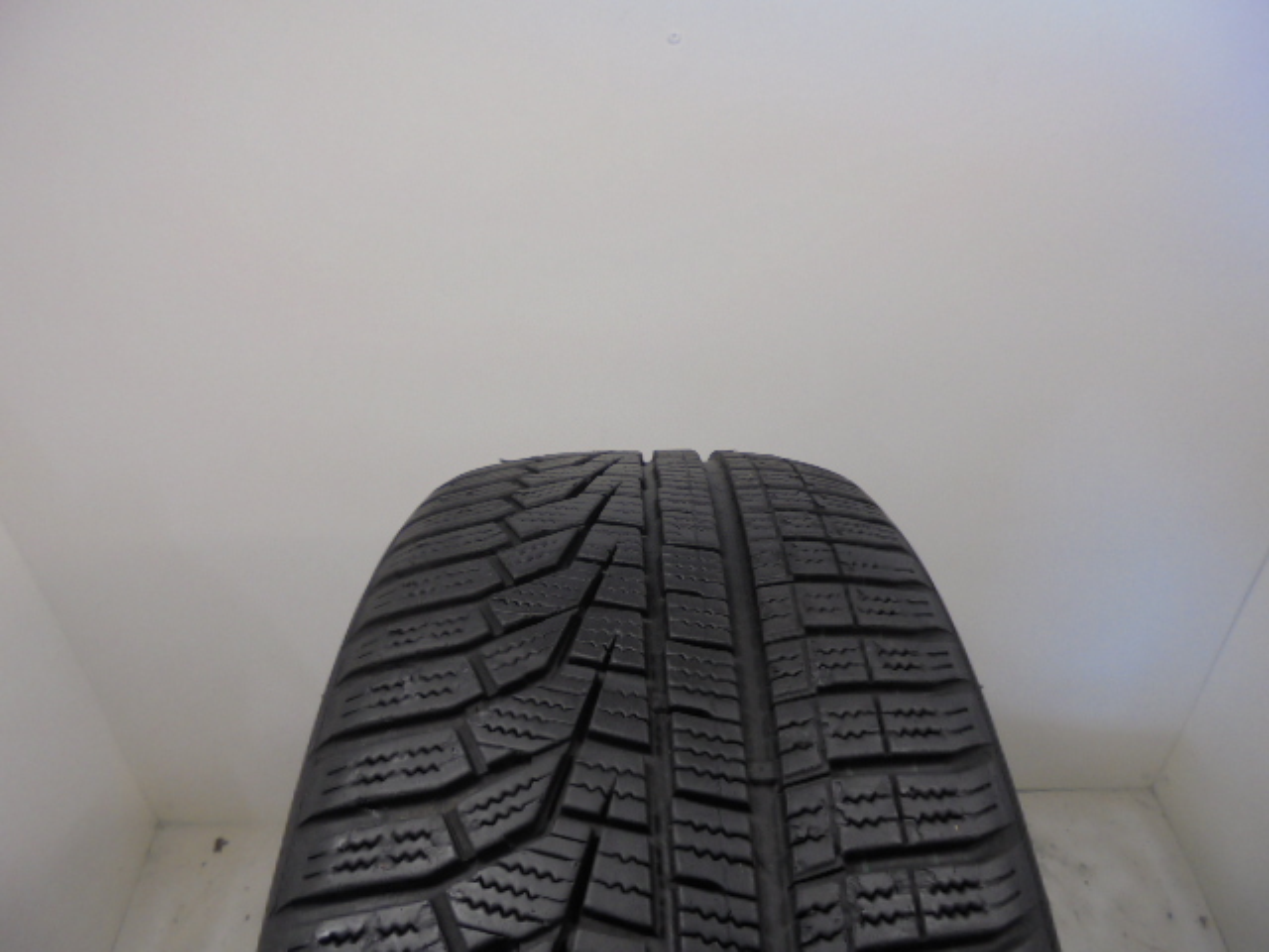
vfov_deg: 53.1
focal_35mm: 26
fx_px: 953
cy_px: 476
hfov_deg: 67.3
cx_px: 634
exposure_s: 1/30
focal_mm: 4.6
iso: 100
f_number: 3.5
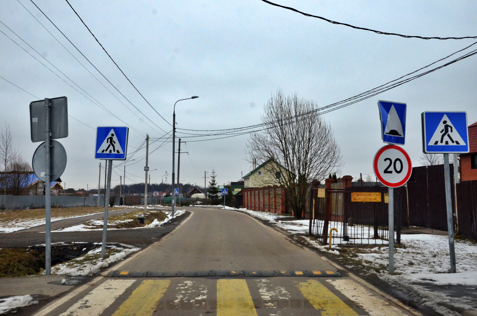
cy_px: 158
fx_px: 476
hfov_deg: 53.2
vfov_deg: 36.7
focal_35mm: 36
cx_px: 238
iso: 1600
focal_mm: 24
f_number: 10
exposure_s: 1/400
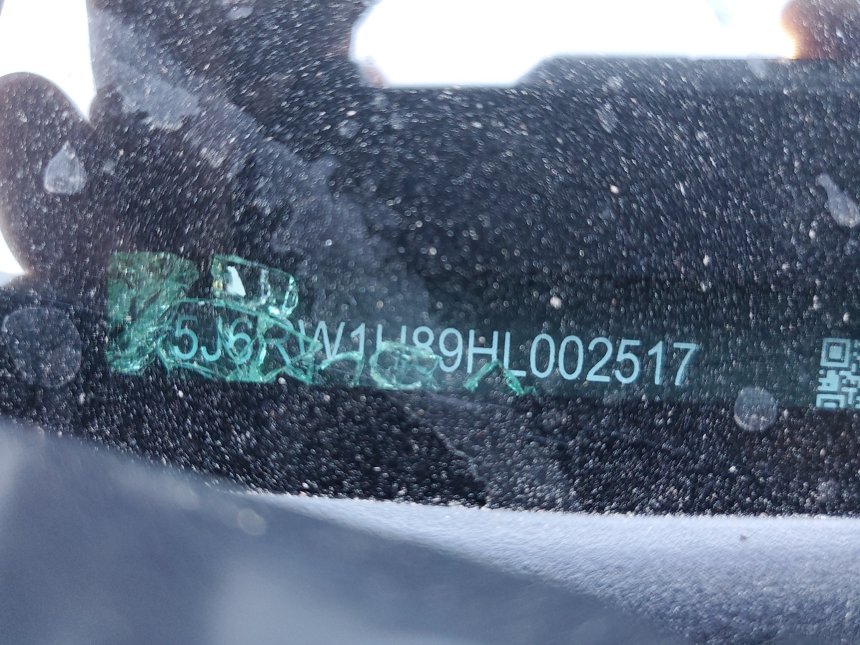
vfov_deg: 53.1
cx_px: 430
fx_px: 646
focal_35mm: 26
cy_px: 322
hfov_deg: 67.3
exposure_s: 1/60.2
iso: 146
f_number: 1.5
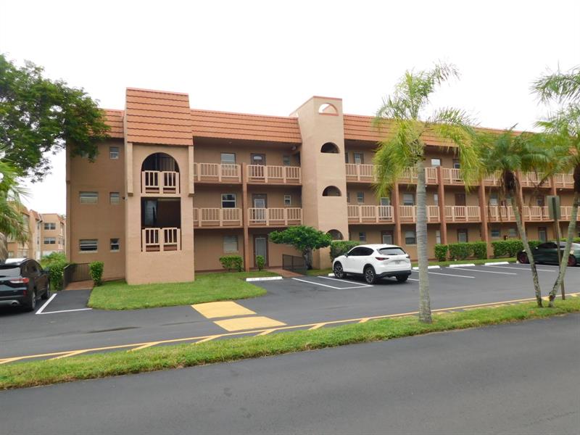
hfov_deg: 69.4
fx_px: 419
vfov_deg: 54.9
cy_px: 218
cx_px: 290
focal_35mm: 25
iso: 125
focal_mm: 4.5
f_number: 3.1
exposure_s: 1/320
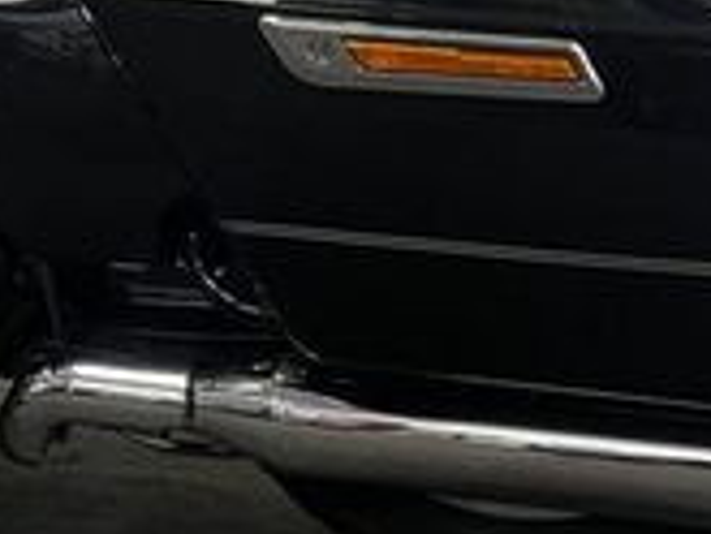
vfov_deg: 14.4
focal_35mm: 101
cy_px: -43
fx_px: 2076
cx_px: -22
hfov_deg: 18.8
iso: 80
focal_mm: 5.1
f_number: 1.6
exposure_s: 1/50
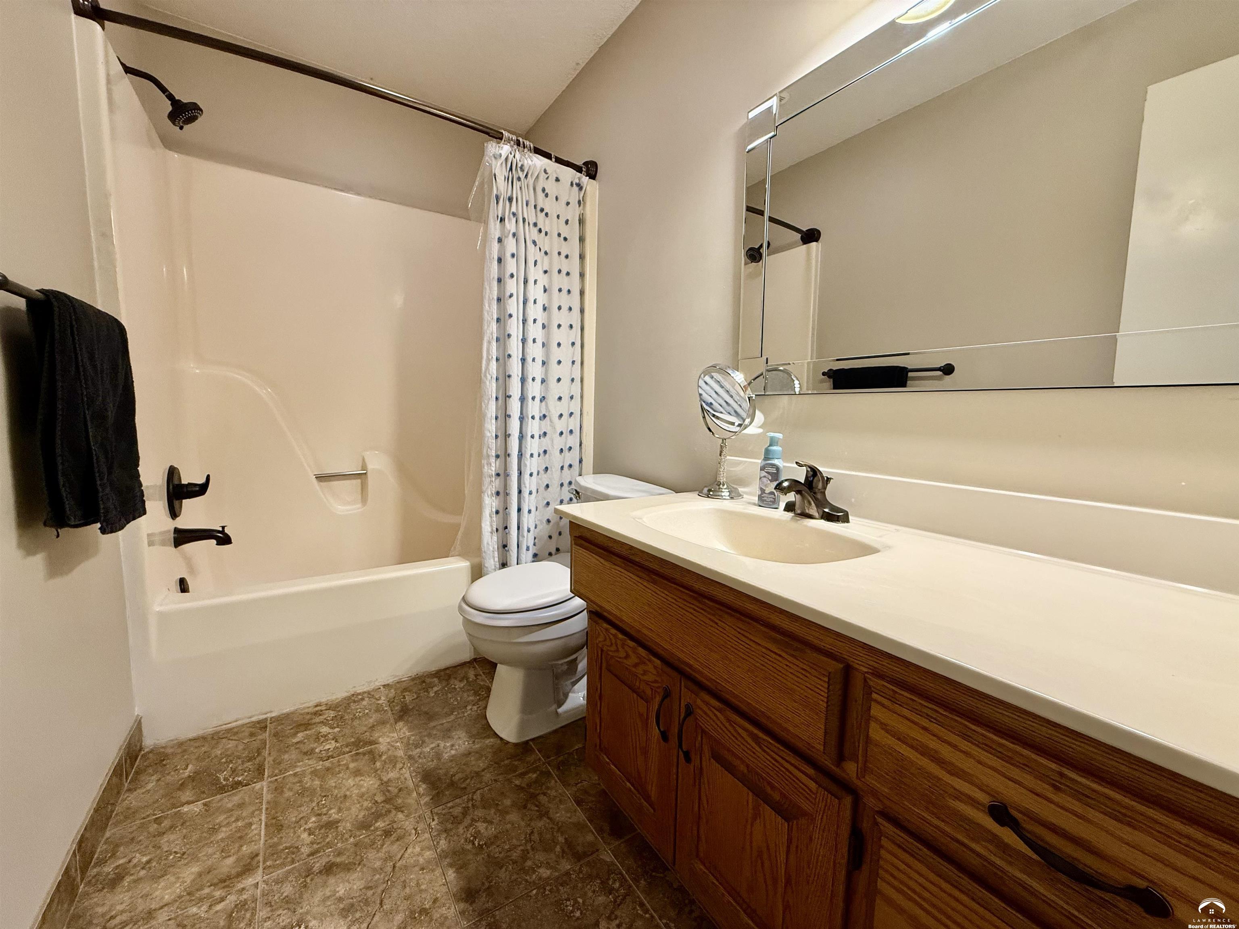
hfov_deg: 102.1
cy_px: 464
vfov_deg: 85.7
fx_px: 501
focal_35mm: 14
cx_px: 620
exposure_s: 1/60
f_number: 2.2
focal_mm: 2.22
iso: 200
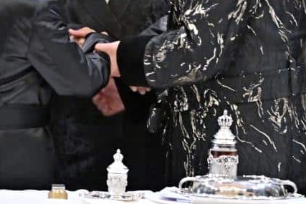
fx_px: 2466
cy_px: -14
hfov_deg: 7.1
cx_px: 122
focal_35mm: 290
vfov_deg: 4.7
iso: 1600
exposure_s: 1/200
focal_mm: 81
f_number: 4
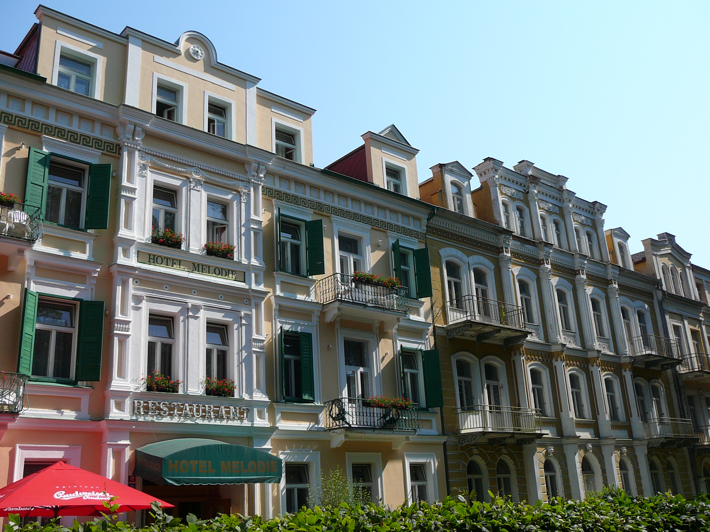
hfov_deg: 52.6
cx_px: 355
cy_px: 266
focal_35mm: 35
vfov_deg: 40.7
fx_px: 718
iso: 80
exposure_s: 1/400
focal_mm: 5.2
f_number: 5
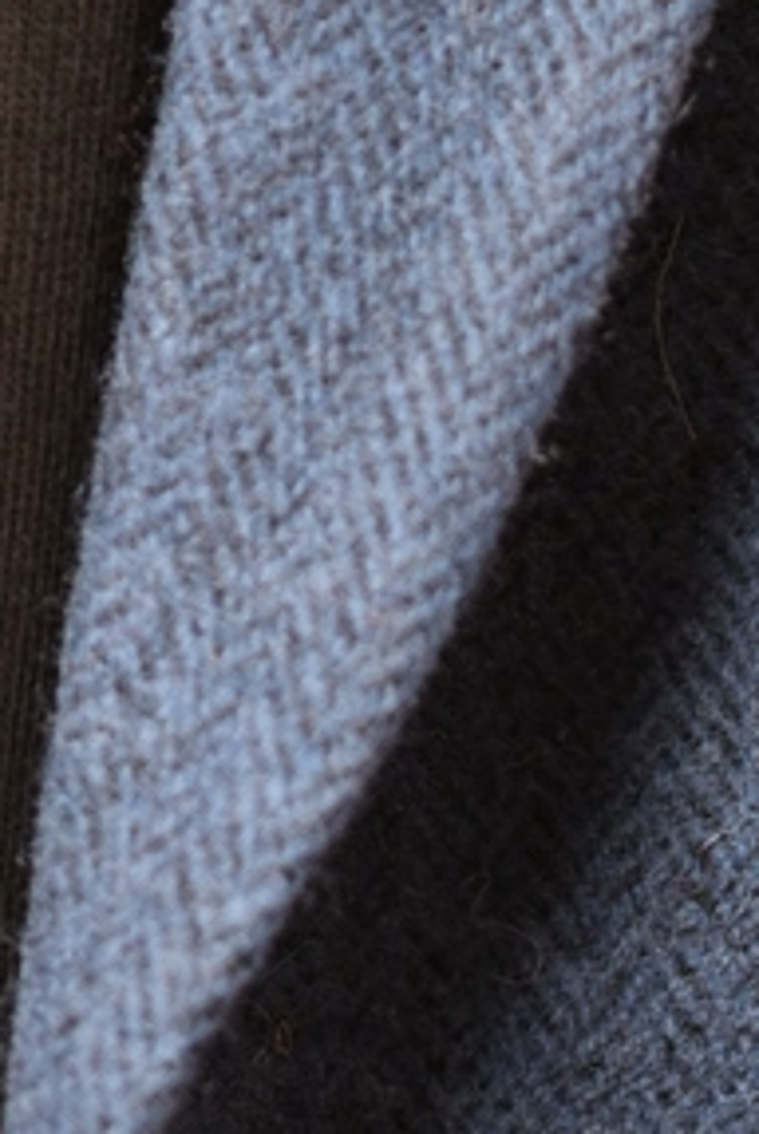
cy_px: -964
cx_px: -4
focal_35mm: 287
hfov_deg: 4.8
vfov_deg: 7.0
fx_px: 9054
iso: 500
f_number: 2.2
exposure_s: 1/1000
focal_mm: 50
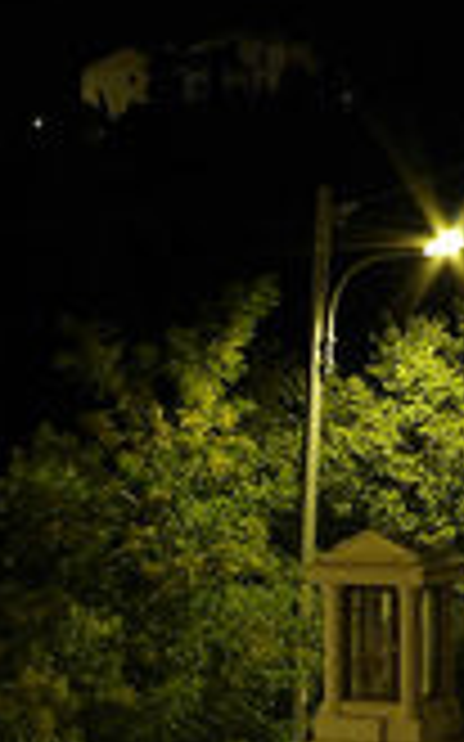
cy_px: 789
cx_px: -27
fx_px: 3443
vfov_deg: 12.1
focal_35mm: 170
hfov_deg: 7.7
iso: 100
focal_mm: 30.63
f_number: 8
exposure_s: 8
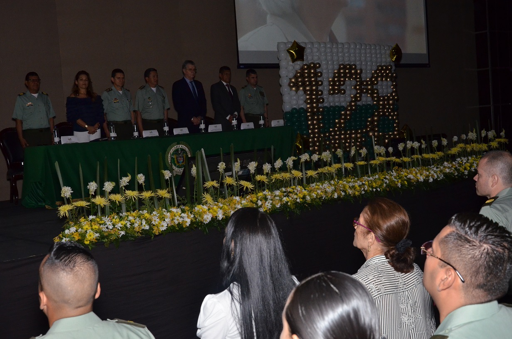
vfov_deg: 28.0
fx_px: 681
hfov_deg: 41.2
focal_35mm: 48
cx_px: 256
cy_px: 170
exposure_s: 1/100
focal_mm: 32
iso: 1600
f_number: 5.6
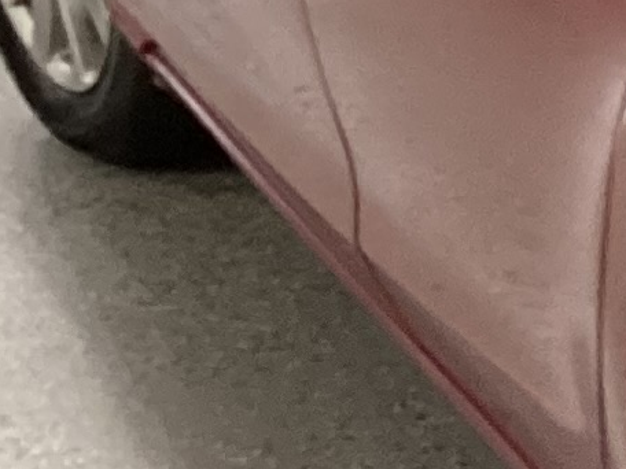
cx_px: 2026
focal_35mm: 222
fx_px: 4015
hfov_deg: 7.6
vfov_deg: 6.7
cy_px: 130
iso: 320
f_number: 2.4
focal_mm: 3.3
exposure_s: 1/40
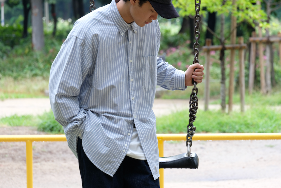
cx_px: 141
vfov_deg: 7.5
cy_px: 95
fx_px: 1429
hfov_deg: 11.2
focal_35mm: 183
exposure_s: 1/180
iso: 1250
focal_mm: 120.6
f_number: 6.4
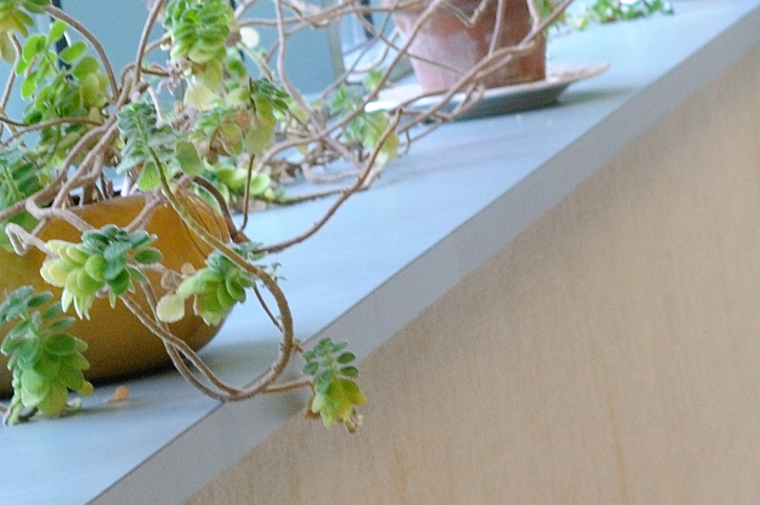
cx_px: -124
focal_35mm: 275
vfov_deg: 5.0
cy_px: 104
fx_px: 5797
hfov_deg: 7.4
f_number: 5.6
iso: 400
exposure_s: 1/60
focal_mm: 40
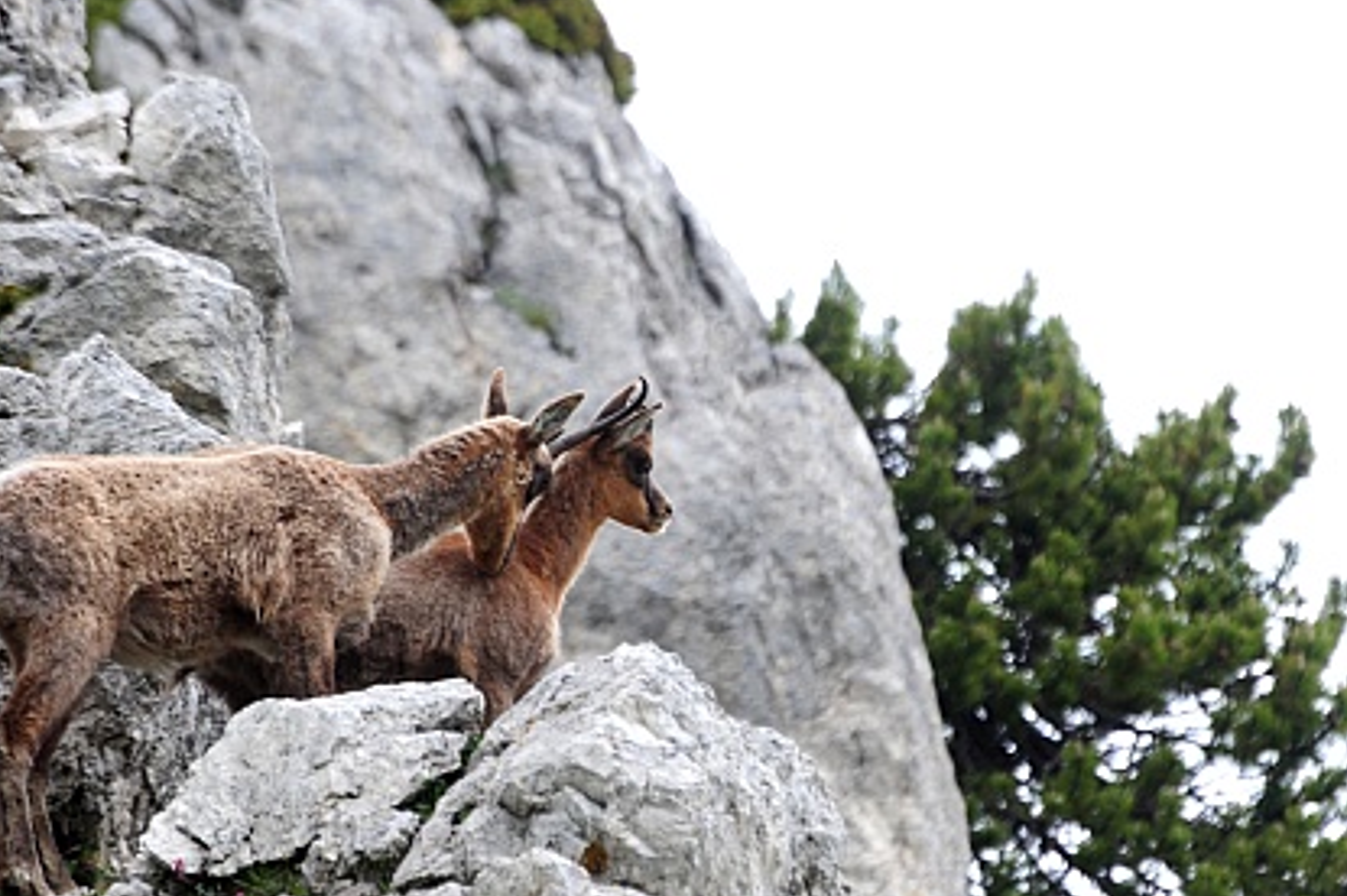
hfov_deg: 4.8
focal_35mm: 434
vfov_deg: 3.2
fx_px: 16226
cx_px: 678
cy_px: 552
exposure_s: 1/320
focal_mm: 300
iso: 400
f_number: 8
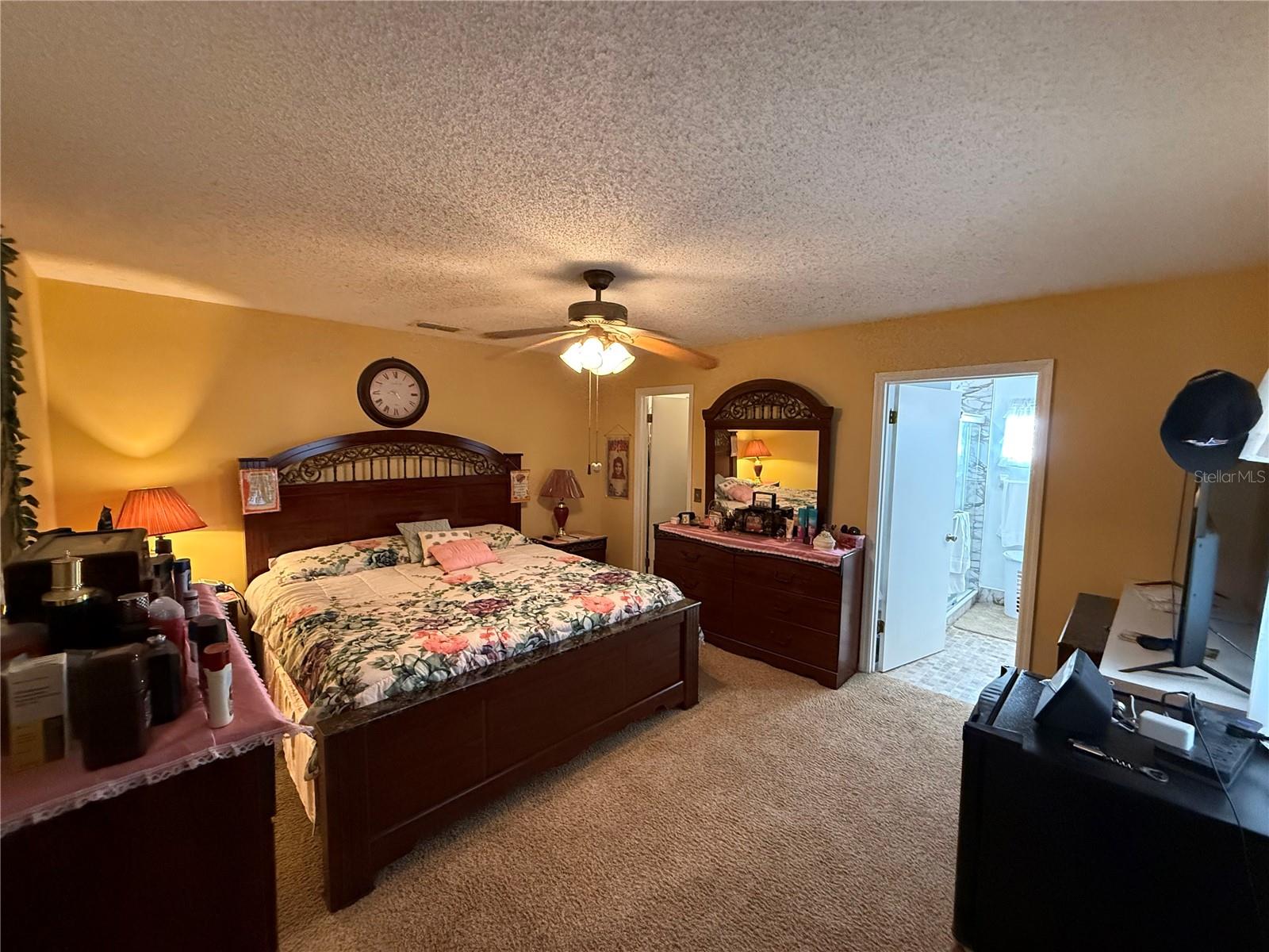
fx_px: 513
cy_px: 476
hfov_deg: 102.1
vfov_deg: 85.7
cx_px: 634
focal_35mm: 14
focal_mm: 2.22
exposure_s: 1/60
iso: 800
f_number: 2.2
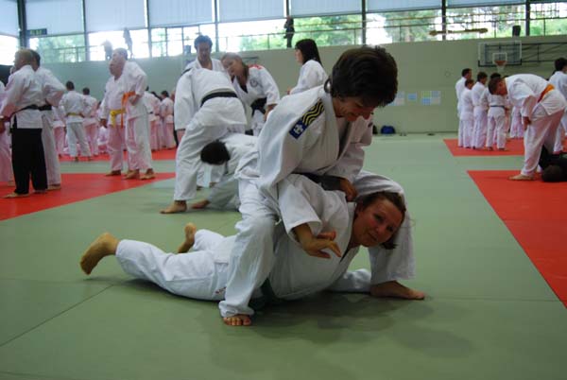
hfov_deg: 53.1
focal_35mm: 36
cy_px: 190
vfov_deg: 37.0
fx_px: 568
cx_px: 284
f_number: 4
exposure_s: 1/30
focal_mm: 24
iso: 200
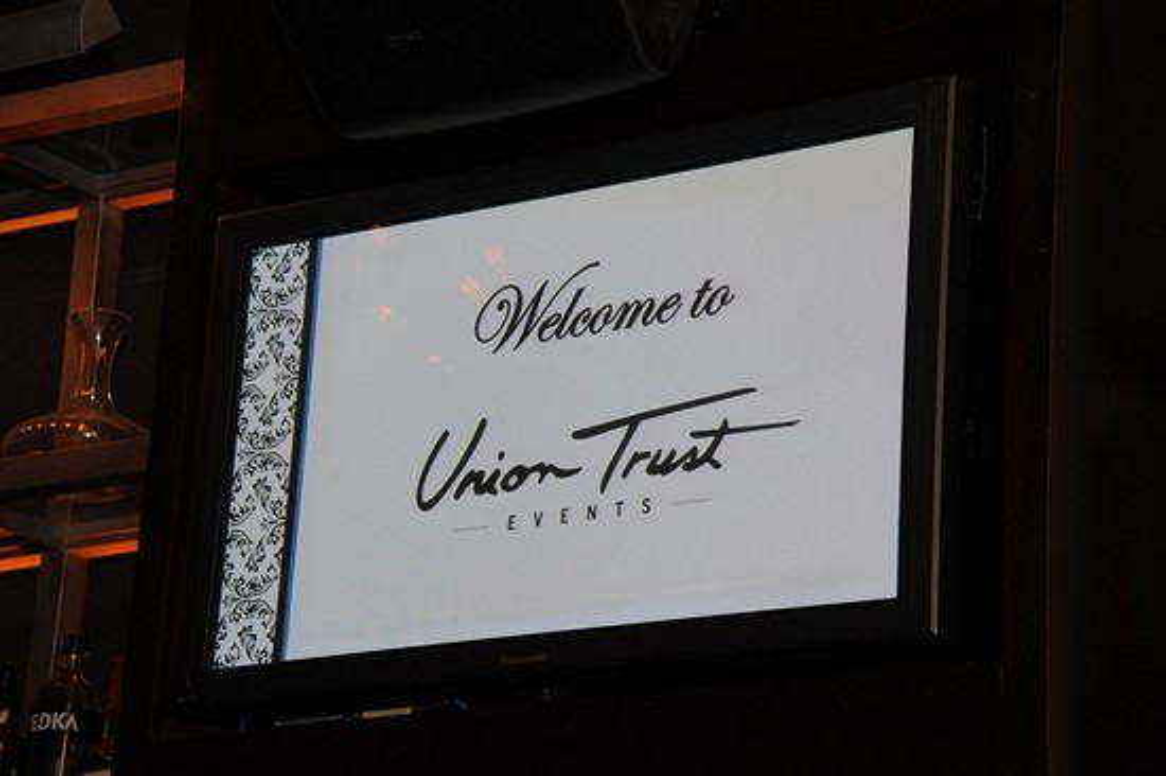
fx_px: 3625
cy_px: 388
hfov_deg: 18.3
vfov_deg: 12.2
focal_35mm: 112
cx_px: 583
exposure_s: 1/80
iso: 1250
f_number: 6.3
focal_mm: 112
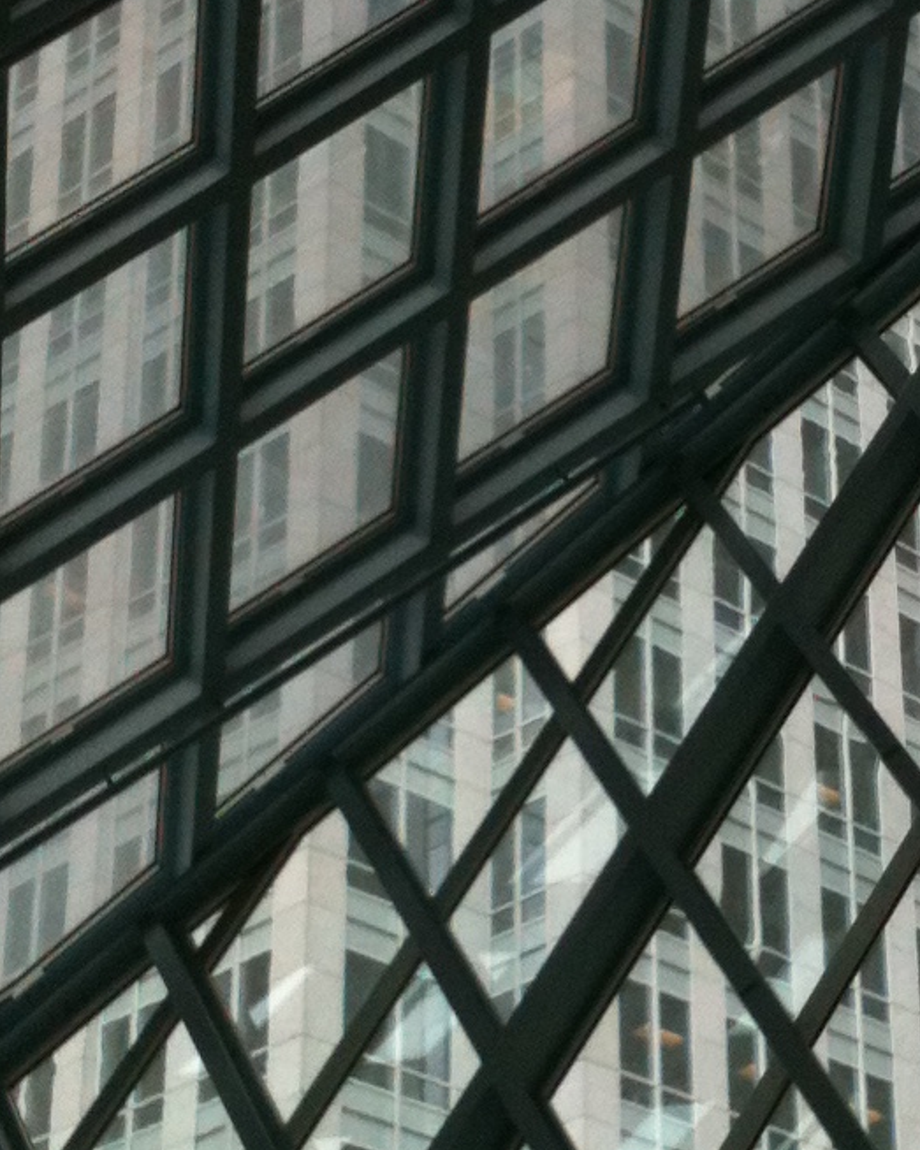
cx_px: 871
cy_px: 610
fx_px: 3643
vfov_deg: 17.9
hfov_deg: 14.2
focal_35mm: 107
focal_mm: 3.85
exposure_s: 1/120
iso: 100
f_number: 2.8
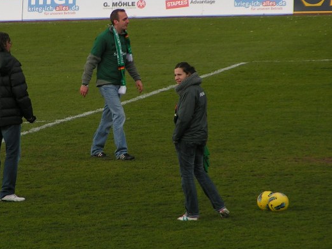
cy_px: 95
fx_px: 4181
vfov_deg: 3.4
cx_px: 91
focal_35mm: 436
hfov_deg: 4.5
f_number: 3.5
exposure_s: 1/400
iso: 50
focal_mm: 43.3
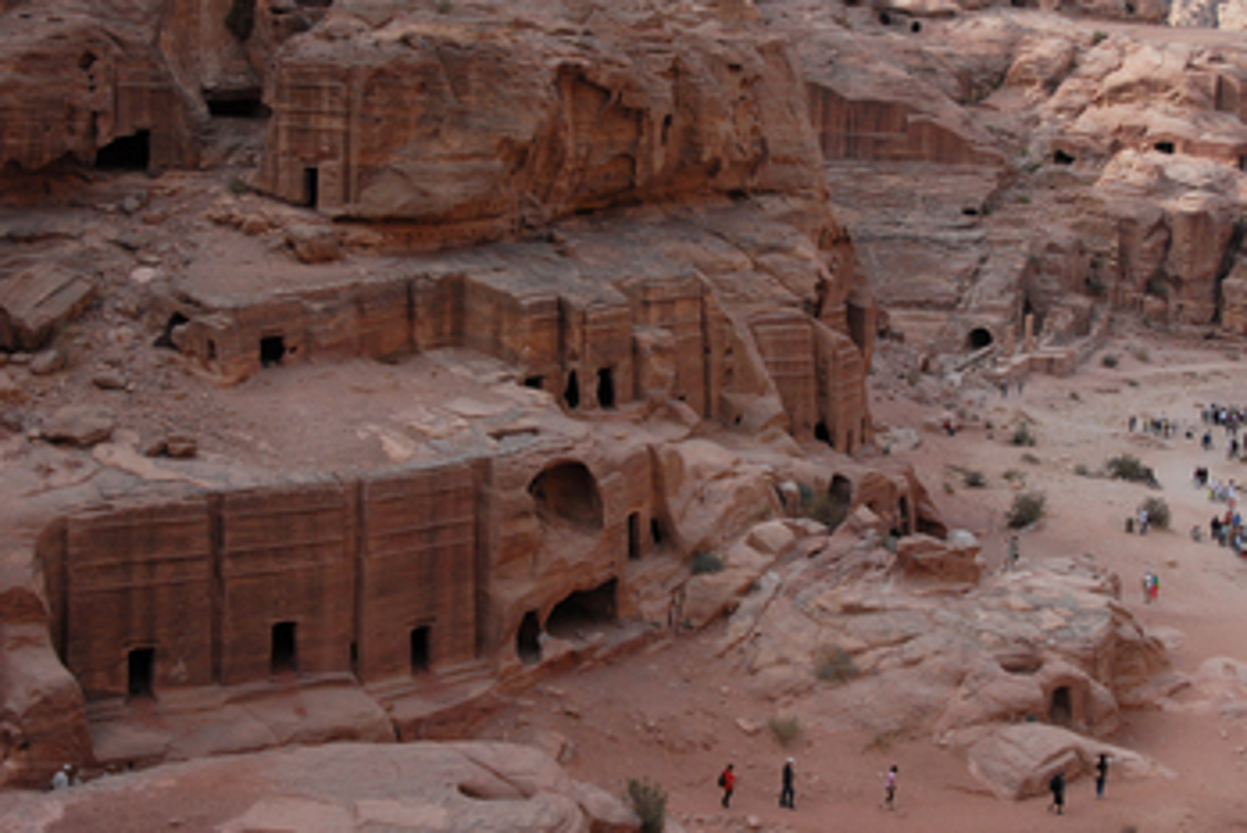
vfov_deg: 23.1
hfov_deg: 34.0
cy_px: 322
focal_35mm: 59
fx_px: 2032
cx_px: 757
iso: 400
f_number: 11
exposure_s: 1/320
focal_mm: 31
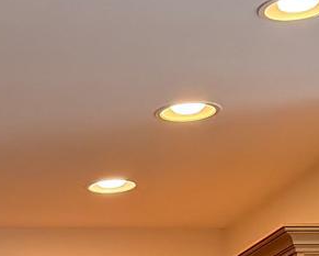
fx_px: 1558
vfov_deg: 8.2
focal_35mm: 165
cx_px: -239
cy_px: 714
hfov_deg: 11.0
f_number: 1.78
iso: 200
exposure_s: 1/151
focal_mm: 6.76
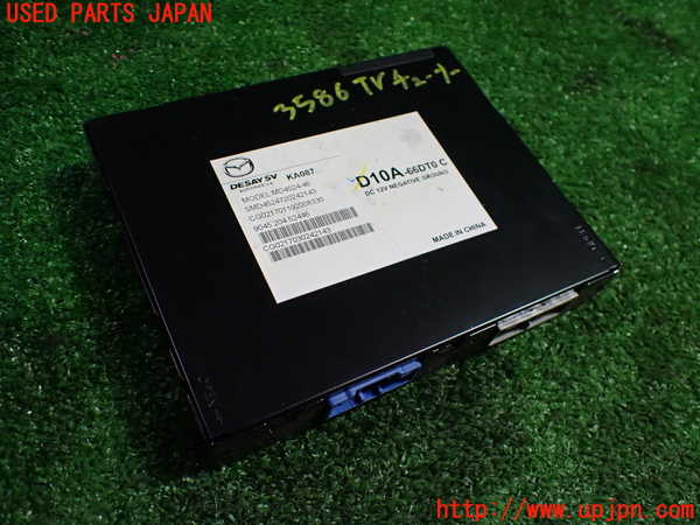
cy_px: 262
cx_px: 350
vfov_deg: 46.8
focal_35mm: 30
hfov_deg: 60.0
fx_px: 607
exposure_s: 1/125
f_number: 2.3
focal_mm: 5.4
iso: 500
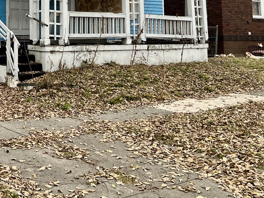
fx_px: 473
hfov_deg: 29.9
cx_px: 27
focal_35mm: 62
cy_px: -23
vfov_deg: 22.3
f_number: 1.5
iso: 50
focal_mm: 5.7
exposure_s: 1/506
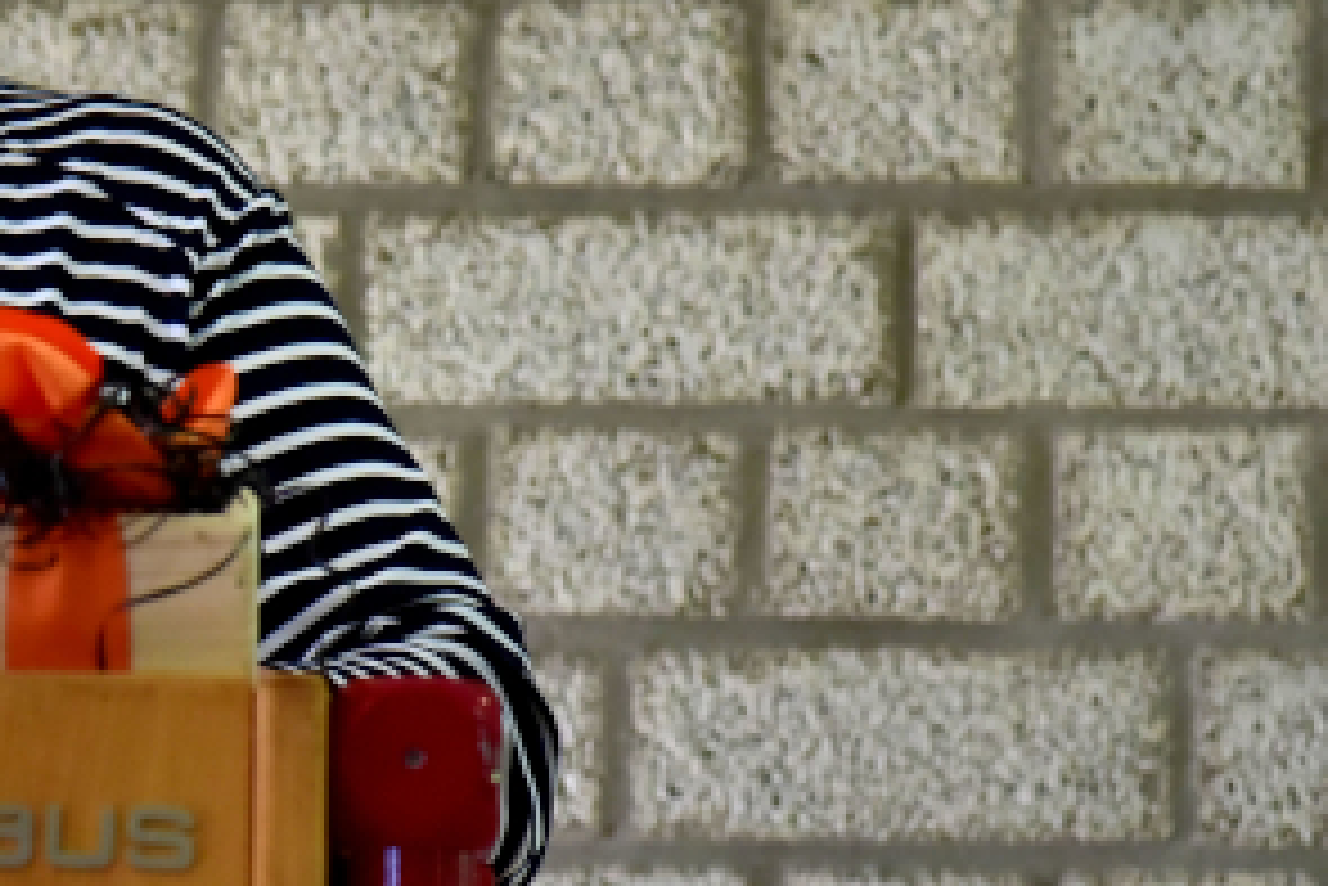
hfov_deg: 6.9
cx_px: -311
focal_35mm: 298
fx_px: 10998
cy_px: 333
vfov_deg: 4.6
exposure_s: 1/800
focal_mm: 110
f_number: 5
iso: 2500
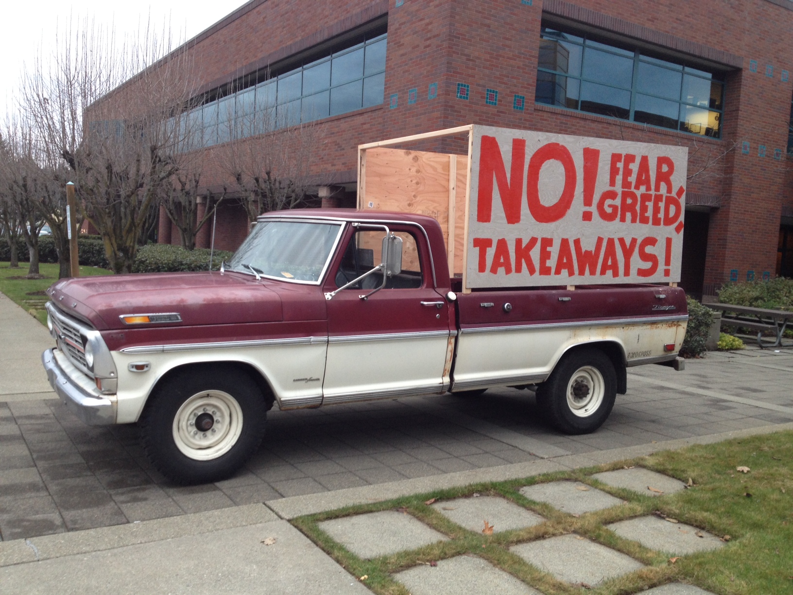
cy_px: 298
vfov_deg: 40.7
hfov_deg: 52.6
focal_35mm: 35
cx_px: 396
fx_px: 802
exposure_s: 1/20
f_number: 2.4
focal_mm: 4.28
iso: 80
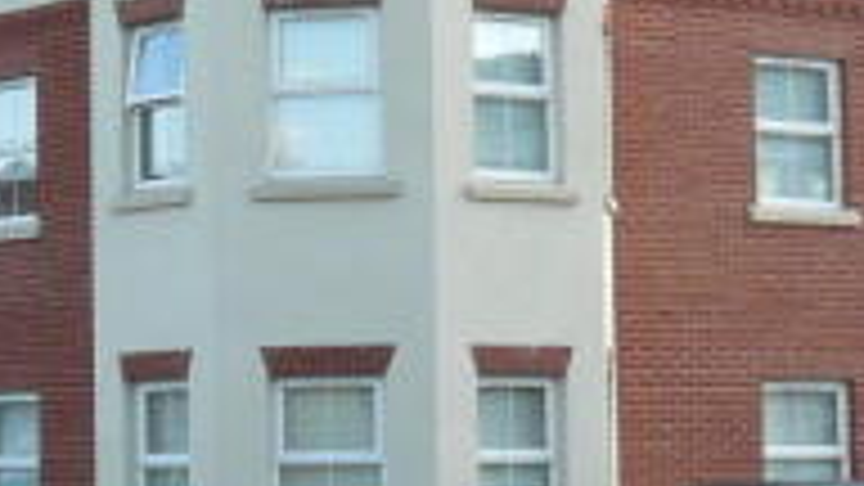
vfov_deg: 8.0
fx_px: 3482
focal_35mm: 152
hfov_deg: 14.1
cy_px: 34
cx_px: 187
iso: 100
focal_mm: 7.7
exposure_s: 1/200
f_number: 3.6
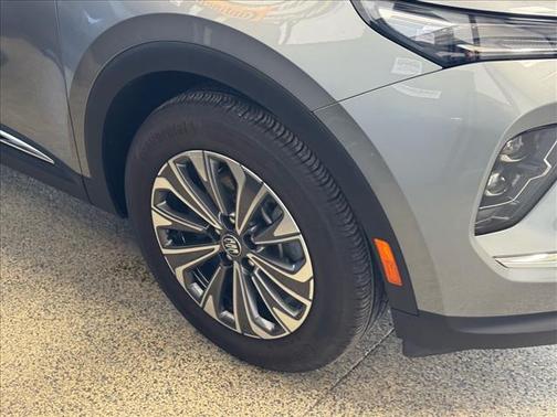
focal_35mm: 48
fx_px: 772
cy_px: 208
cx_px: 278
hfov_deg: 39.7
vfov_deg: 30.3
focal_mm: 6.76
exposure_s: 1/60
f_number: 1.78
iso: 250
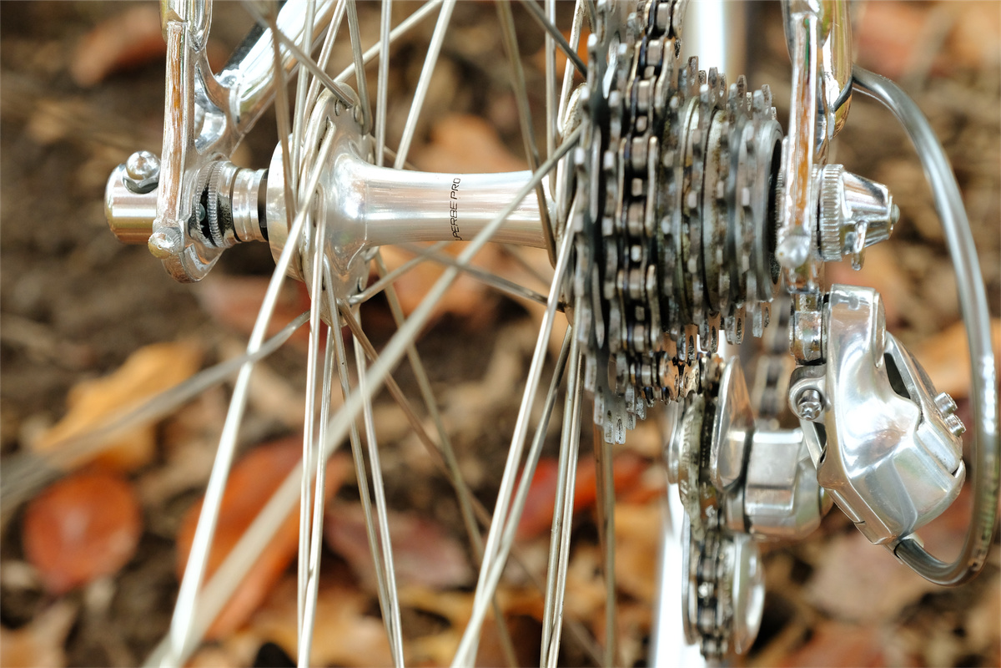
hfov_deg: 26.3
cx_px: 500
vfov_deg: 17.7
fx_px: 2141
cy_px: 334
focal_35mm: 77
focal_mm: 51.6
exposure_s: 1/170
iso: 1250
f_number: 4.5
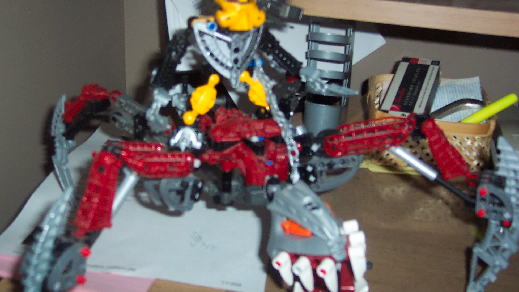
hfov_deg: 46.3
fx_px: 606
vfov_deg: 27.1
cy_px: 123
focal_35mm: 44
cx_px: 236
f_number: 2.8
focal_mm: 8
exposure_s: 1/30
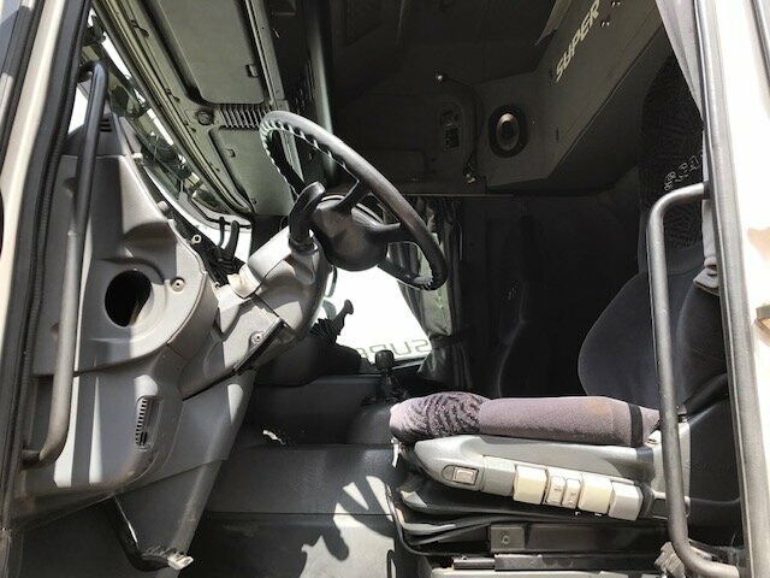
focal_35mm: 28
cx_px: 385
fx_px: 623
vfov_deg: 49.7
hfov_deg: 63.4
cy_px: 289
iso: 20
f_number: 1.8
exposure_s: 1/406
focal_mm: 3.99
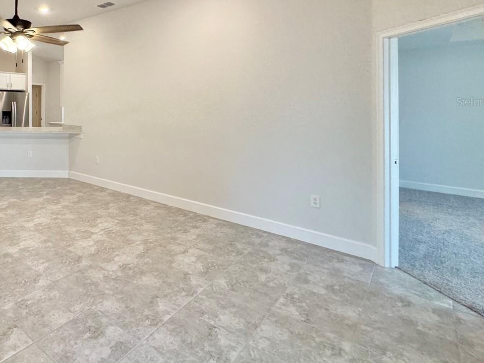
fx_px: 322
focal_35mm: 23
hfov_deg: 67.9
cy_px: 101
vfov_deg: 56.6
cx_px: 106
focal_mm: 2.22
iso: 200
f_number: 2.2
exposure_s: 1/120
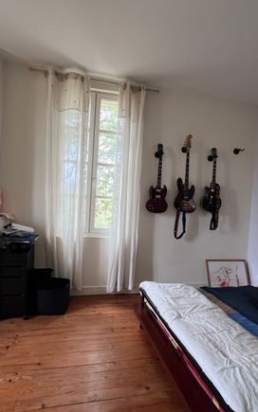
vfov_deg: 88.0
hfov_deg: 62.2
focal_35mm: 19
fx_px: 214
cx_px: 125
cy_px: 207
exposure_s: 1/99
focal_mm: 1.57
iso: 160
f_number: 1.8
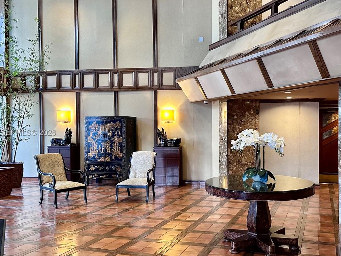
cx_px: 212
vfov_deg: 39.6
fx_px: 355
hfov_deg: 50.9
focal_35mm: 36
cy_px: 133
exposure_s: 1/60
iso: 640
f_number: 1.78
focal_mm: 6.86
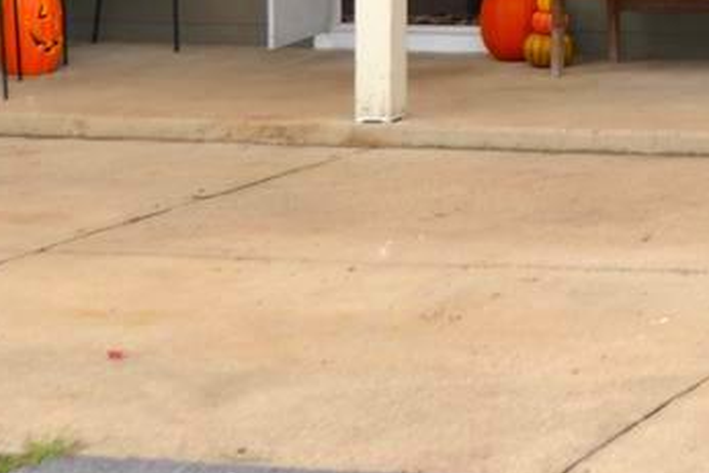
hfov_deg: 12.6
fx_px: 2974
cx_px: 1221
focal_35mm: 151
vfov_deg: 8.7
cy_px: -423
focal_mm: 17
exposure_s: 1/200
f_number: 3.5
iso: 100
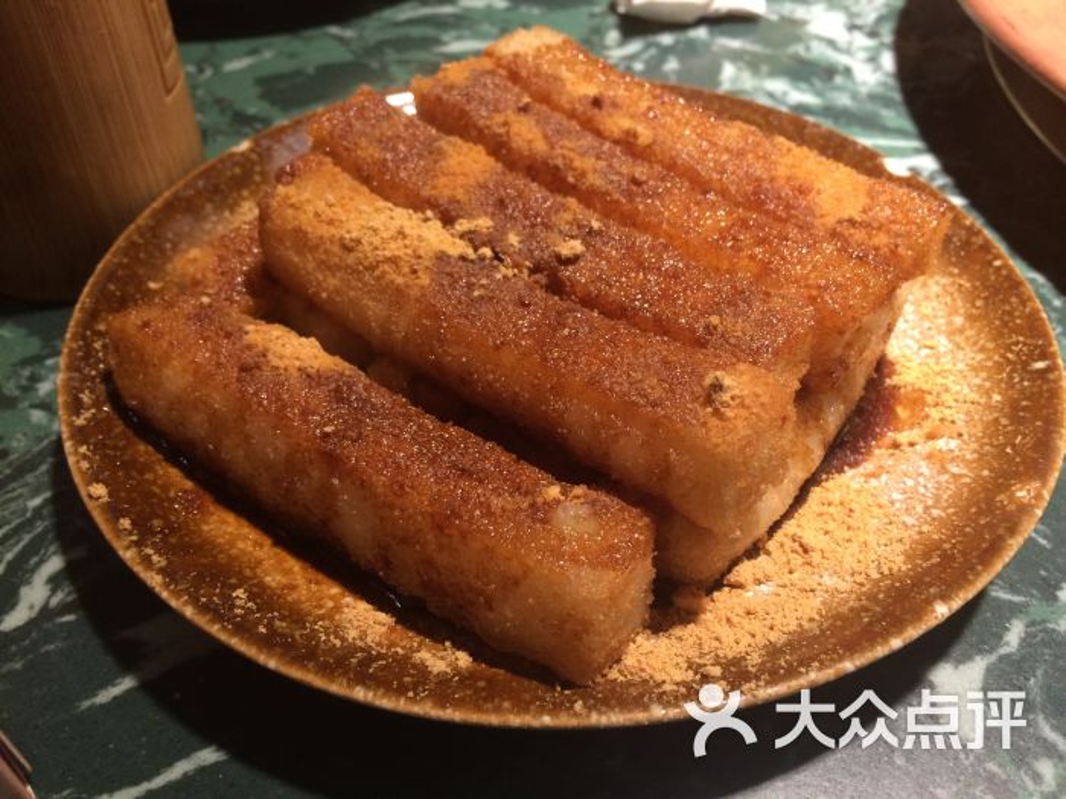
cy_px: 400
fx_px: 893
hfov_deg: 61.7
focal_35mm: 29
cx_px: 533
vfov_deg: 48.2
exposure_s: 1/30
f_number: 2.2
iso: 64
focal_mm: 4.15
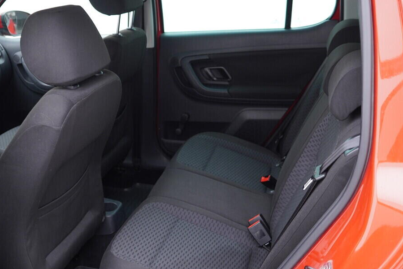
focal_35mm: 41
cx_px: 177
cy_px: 148
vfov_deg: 32.6
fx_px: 459
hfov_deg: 47.3
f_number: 2.8
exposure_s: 1/40
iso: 400
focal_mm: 24
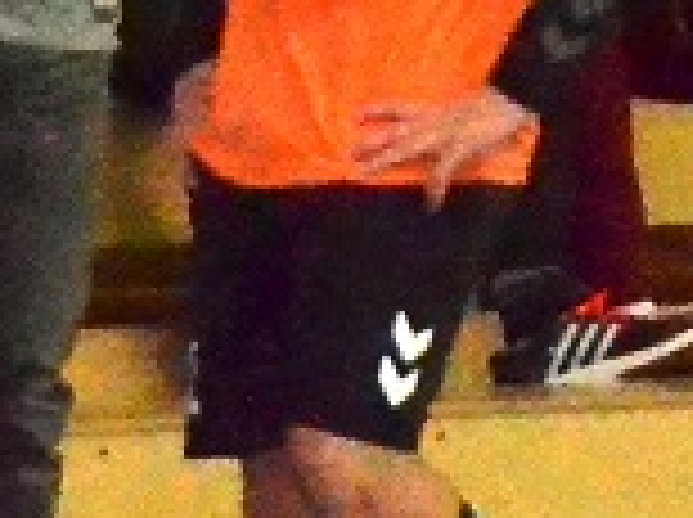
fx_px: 23621
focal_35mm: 1182
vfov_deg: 1.3
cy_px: 0
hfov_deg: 1.7
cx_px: -1210
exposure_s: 1/1250
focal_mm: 105
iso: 6400
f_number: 5.6
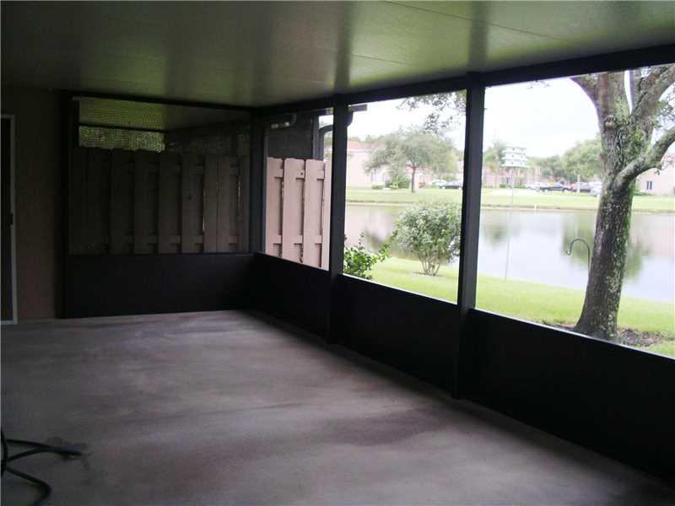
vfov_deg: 38.7
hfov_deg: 50.1
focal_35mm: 37
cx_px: 338
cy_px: 253
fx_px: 721
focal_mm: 5.7
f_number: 2.8
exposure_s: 1/100
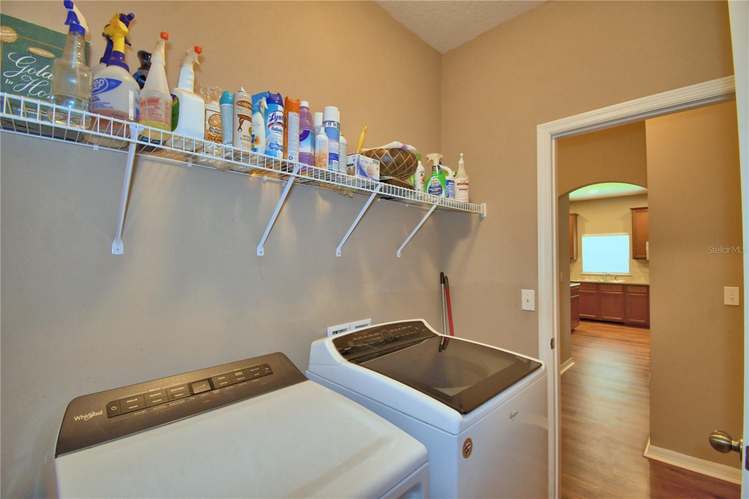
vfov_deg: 77.3
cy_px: 250
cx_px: 374
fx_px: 312
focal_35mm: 15
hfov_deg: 100.4
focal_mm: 10
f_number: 4.5
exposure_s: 1/30
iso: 900
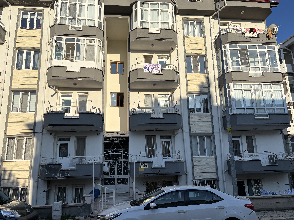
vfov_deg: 51.4
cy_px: 109
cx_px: 145
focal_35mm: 27
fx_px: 229
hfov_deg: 65.3
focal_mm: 5.96
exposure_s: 1/4854
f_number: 1.6
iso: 50
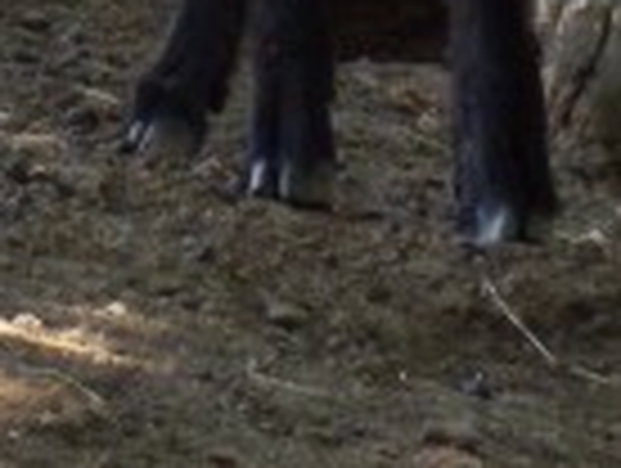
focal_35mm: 1048
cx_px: 405
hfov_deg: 1.9
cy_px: -558
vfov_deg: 1.4
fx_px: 18834
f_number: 5.9
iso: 500
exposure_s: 1/200
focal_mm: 32
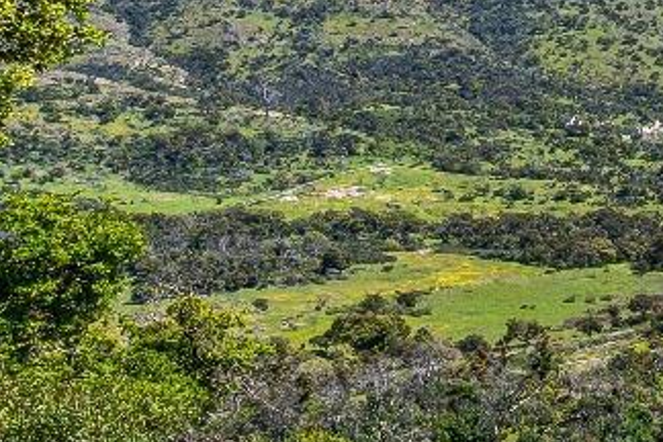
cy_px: 72
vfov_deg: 18.2
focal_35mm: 74
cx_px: 1301
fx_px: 1363
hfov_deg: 18.6
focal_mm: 16
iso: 320
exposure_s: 1/400
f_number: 11
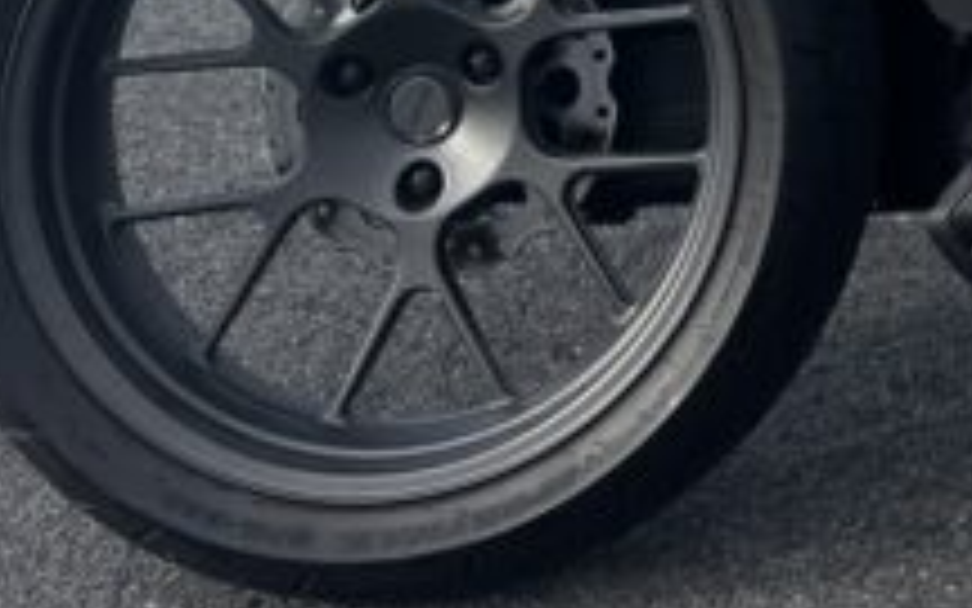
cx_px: 1449
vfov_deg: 12.6
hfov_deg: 19.5
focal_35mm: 93
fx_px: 2464
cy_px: -529
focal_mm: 6.76
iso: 80
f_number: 1.78
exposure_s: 1/2710
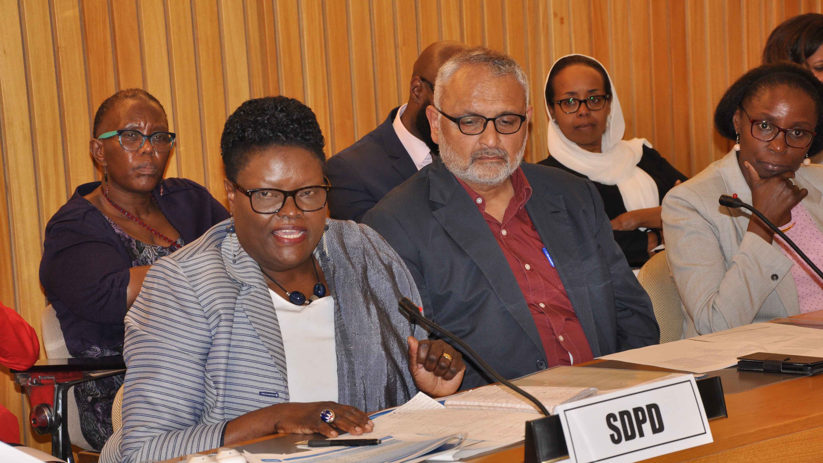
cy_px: 250
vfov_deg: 10.2
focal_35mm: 119
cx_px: 412
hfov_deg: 18.1
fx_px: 2587
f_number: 7.1
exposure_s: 1/60
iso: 640
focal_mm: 75
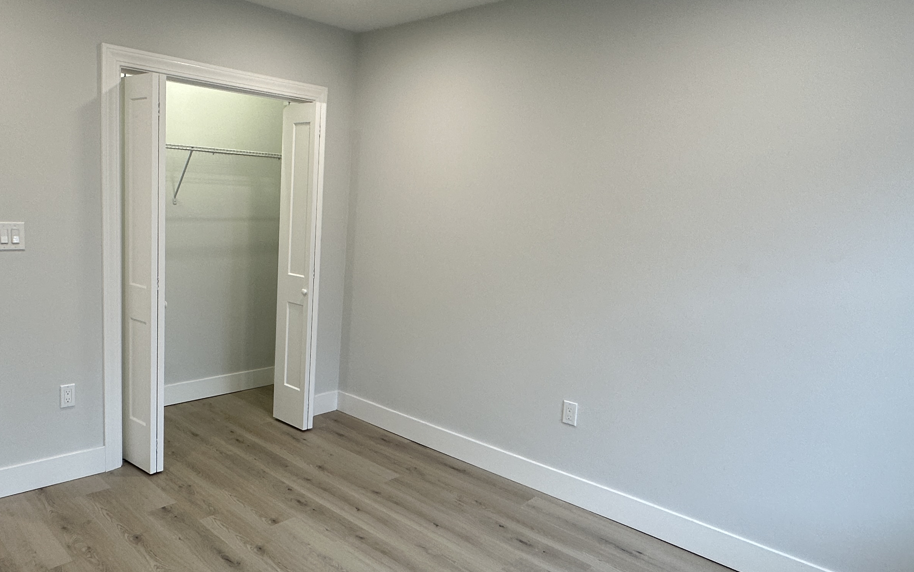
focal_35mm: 25
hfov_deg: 71.3
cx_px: 340
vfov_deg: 49.3
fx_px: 623
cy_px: 282
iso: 100
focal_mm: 2.22
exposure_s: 1/120
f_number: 2.2
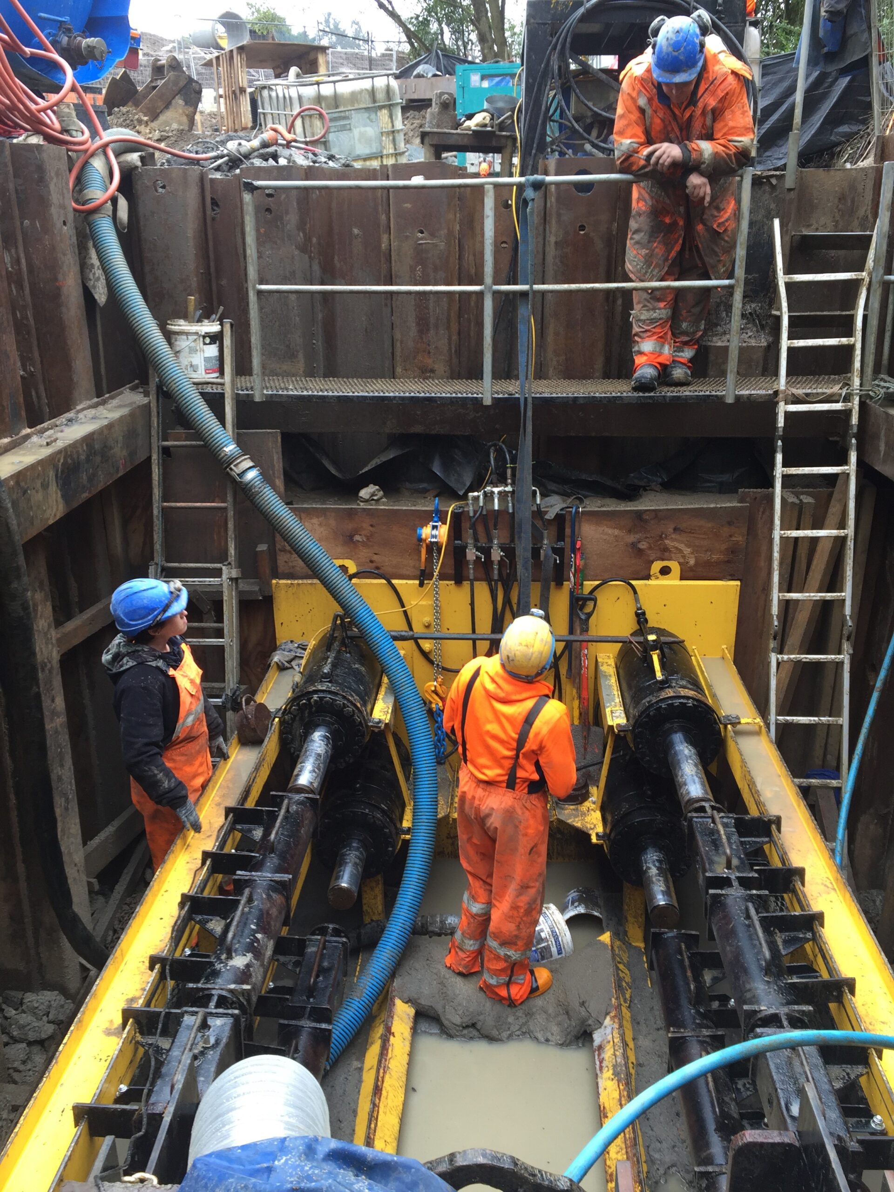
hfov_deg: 48.2
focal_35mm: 29
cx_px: 447
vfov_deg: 61.7
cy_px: 596
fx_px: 999
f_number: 2.2
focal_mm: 4.15
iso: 32
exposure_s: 1/50
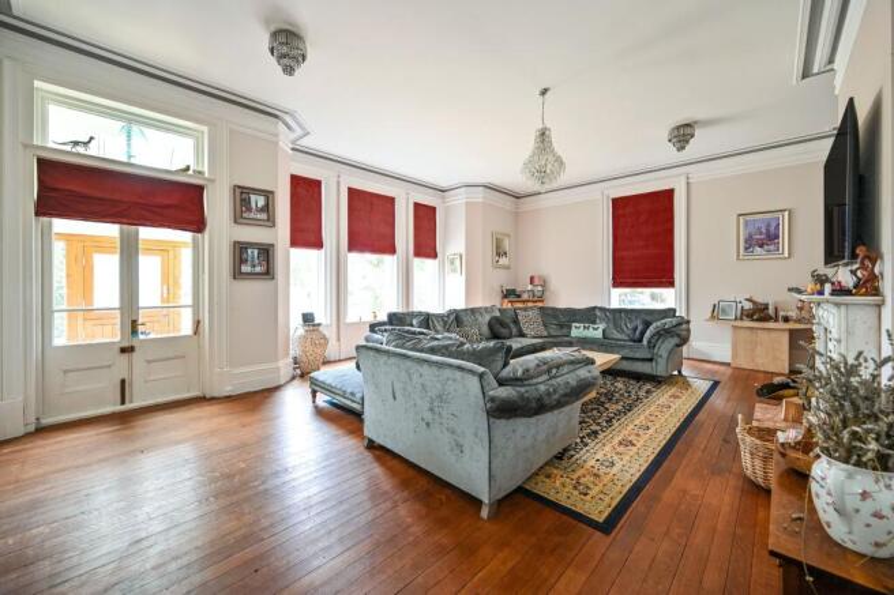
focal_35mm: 14
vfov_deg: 81.2
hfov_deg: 104.3
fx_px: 348
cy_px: 298
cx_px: 447
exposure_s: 1/15
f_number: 4
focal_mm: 14
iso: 400
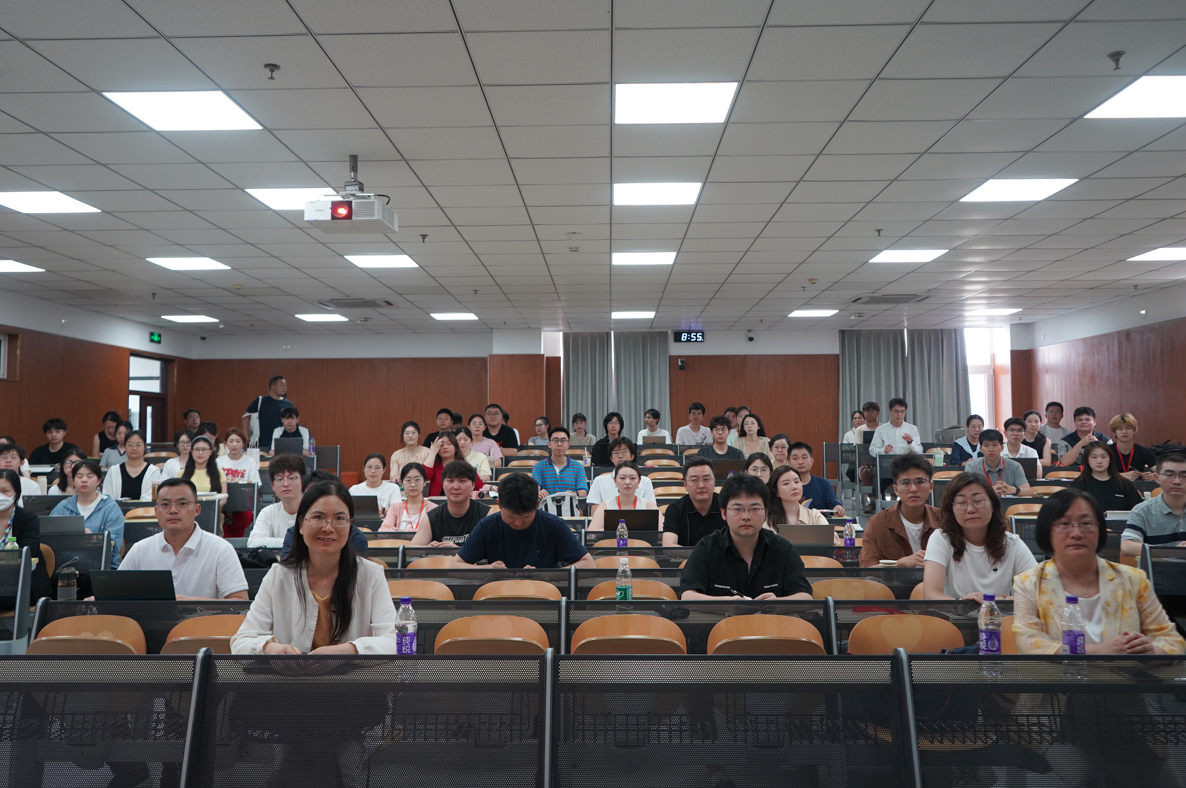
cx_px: 590
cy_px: 384
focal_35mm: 29
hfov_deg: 63.7
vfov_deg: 44.9
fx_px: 955
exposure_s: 1/160
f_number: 4
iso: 1250
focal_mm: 28
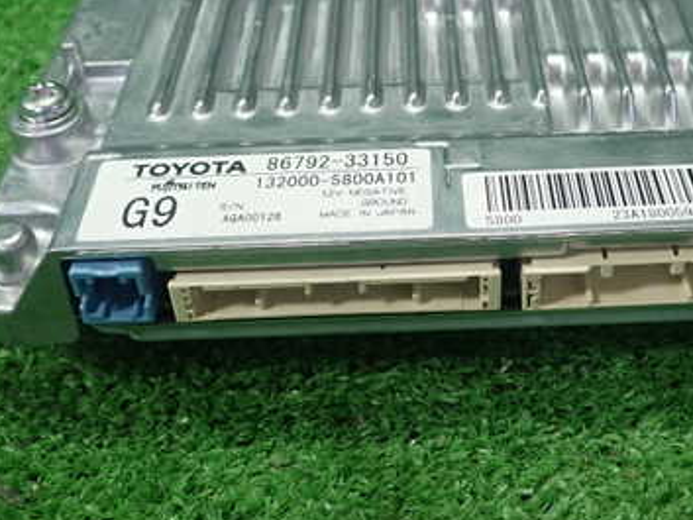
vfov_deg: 28.2
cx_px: 420
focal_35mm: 51
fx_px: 1021
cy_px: 139
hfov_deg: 37.3
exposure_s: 1/125
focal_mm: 5.5
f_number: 2.3
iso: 200
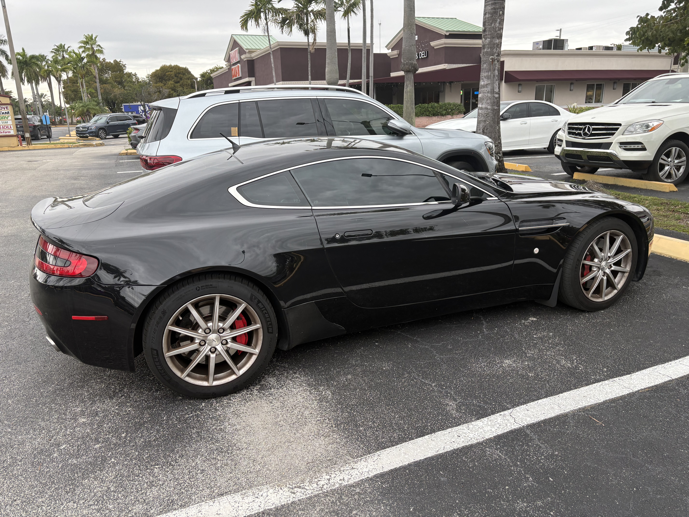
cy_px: 258
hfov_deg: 67.3
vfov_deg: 53.1
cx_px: 344
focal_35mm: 26
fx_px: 518
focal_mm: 5.96
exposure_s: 1/121
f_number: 1.6
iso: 50
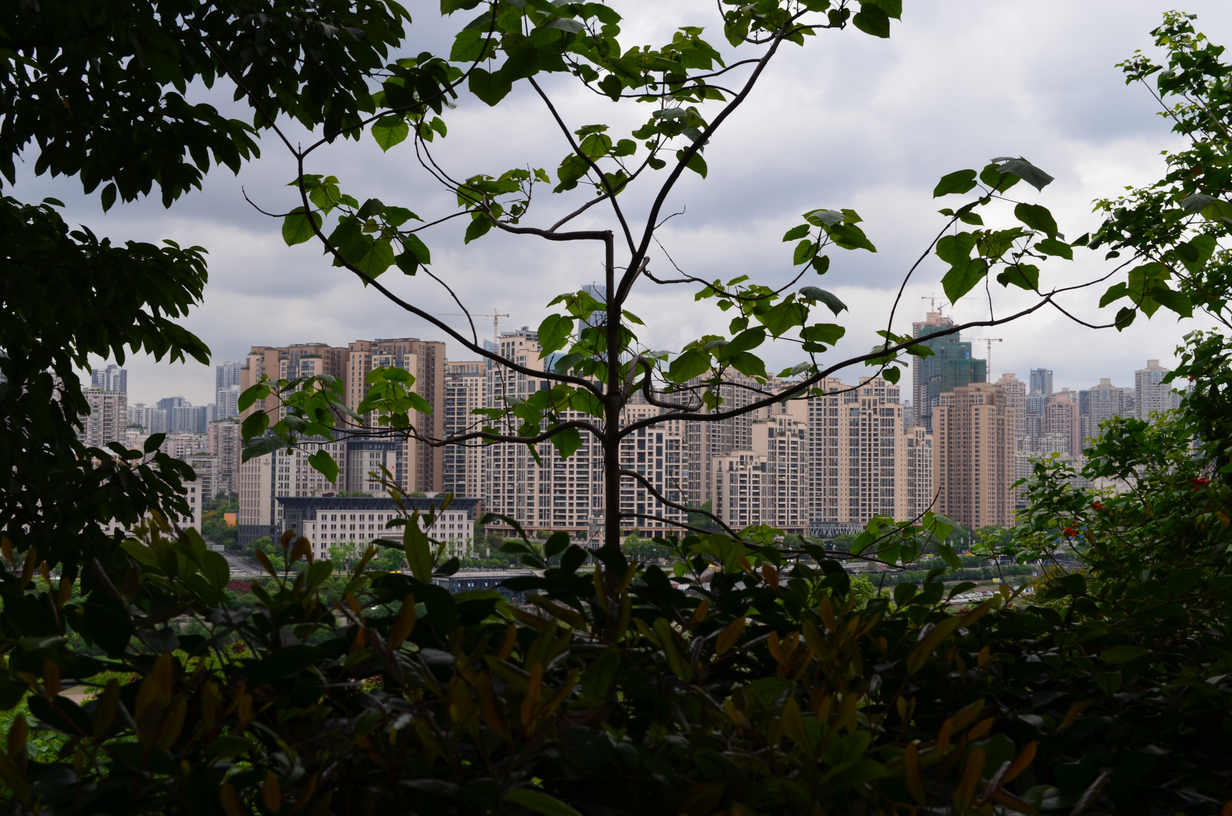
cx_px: 616
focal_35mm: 48
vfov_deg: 28.0
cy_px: 408
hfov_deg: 41.2
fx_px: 1639
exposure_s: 1/125
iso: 140
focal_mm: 32
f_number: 11
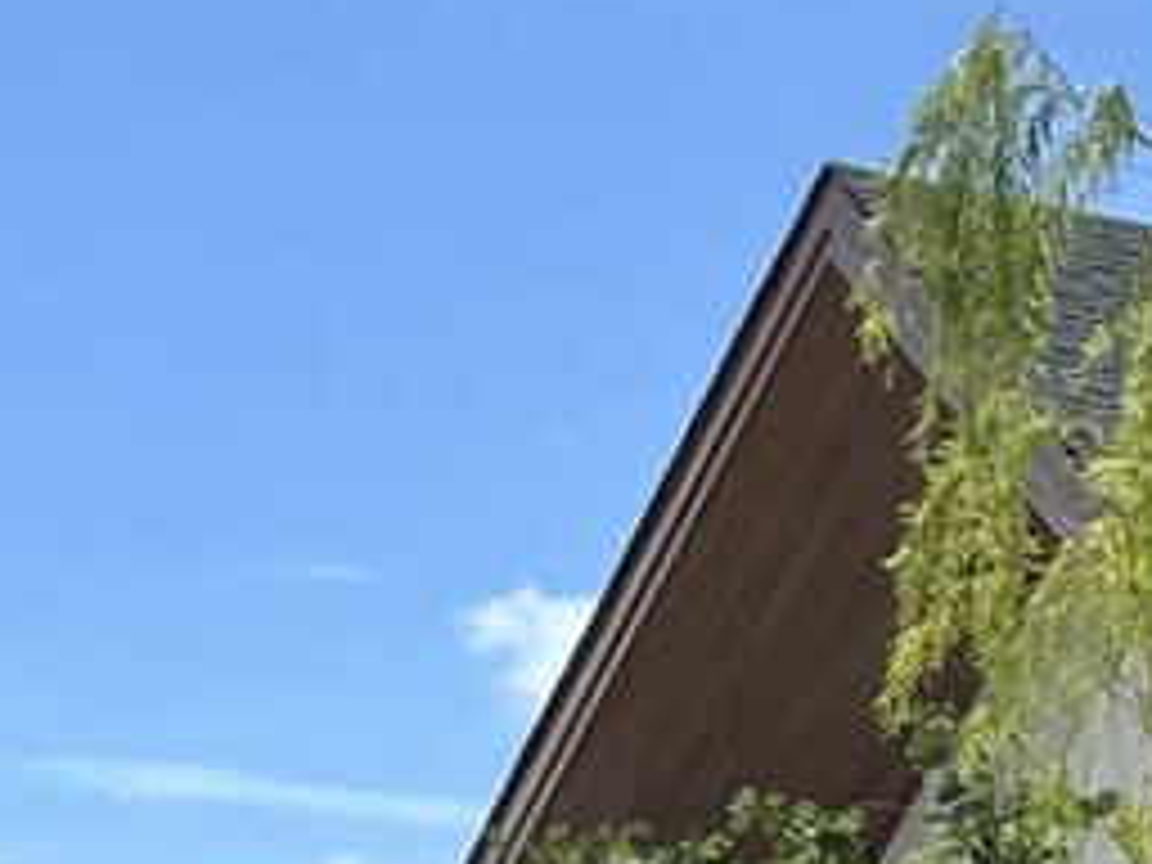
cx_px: 2722
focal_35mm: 180
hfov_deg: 9.8
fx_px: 5990
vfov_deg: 8.2
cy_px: 1058
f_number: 1.78
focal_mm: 6.86
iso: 80
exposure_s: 1/7576
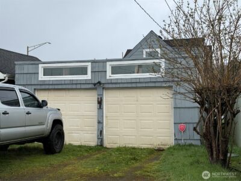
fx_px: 334
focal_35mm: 48
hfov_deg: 39.7
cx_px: 120
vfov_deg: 30.3
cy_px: 90
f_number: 1.78
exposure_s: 1/1484
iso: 64
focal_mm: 6.76
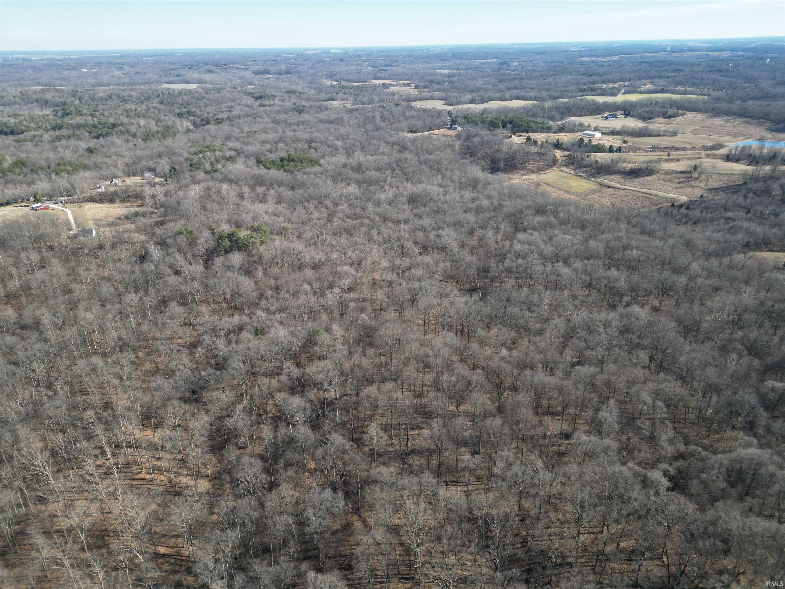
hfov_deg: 71.6
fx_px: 544
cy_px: 294
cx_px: 392
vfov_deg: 56.8
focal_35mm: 24
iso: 140
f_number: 1.7
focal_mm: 6.72
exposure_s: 1/1500
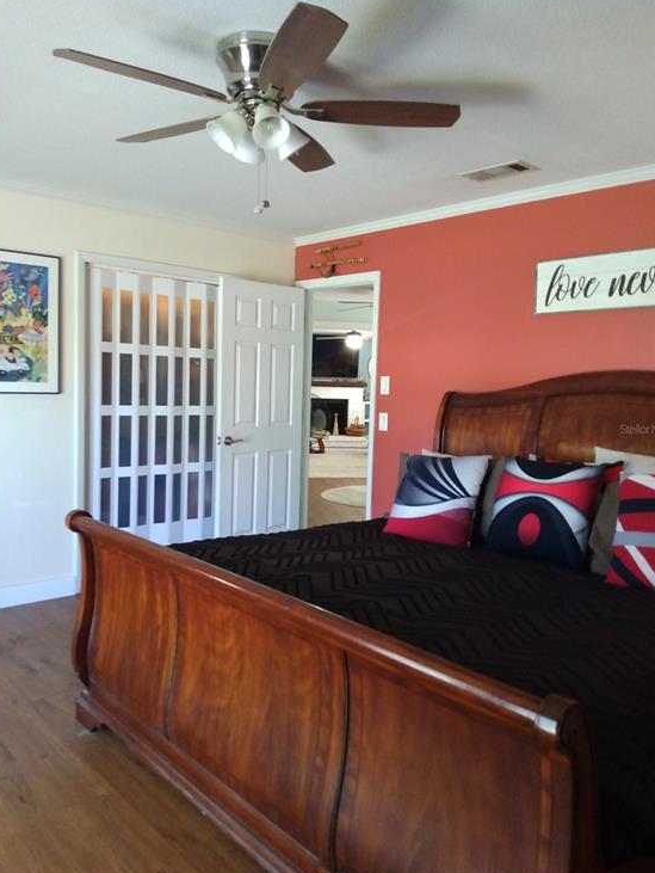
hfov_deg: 63.5
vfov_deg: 79.0
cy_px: 429
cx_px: 330
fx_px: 529
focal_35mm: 21
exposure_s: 1/30
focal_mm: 3.54
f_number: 2
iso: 638
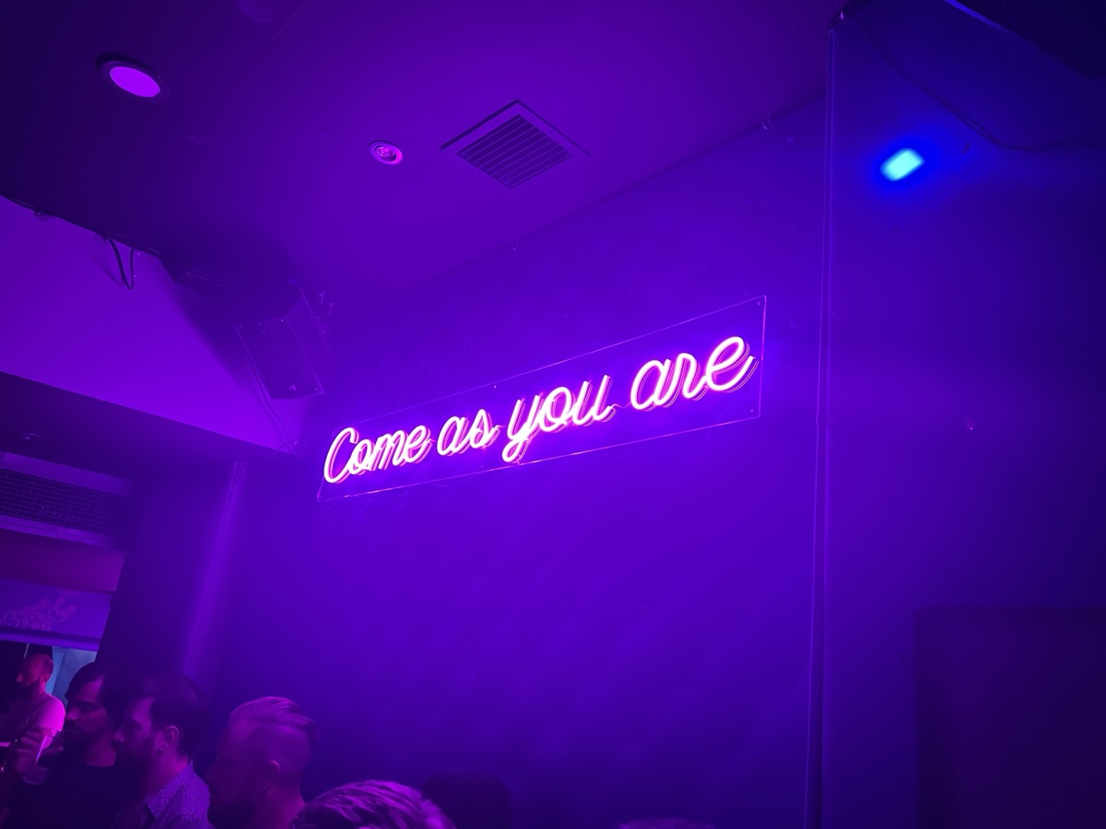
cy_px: 414
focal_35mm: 26
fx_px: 831
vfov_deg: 53.1
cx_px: 553
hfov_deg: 67.3
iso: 400
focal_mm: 5.7
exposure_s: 1/50
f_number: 1.5
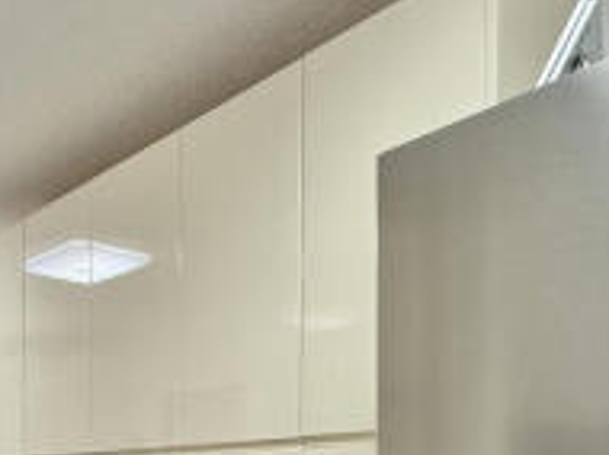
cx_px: 53
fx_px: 756
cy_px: 492
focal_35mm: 43
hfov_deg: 40.4
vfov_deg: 30.3
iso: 160
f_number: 2.2
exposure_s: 1/100
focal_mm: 2.22
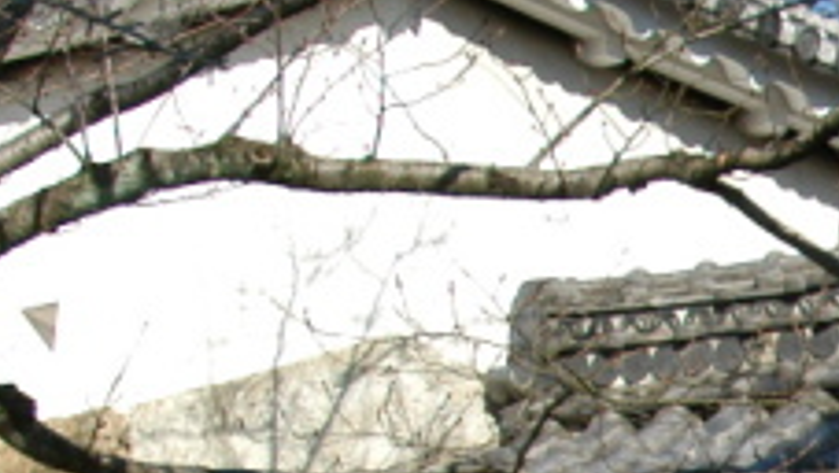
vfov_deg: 7.0
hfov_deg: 11.3
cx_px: 1759
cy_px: 844
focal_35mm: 170
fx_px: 3784
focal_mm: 24
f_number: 8
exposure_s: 1/250
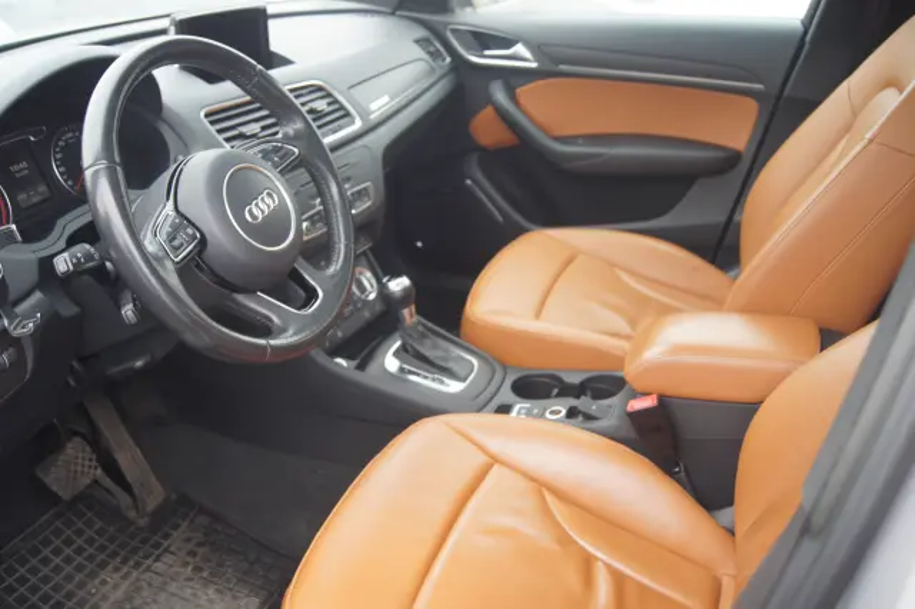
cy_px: 304
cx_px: 458
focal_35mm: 33
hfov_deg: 57.2
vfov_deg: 39.9
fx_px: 838
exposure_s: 1/40
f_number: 4
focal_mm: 22
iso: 160
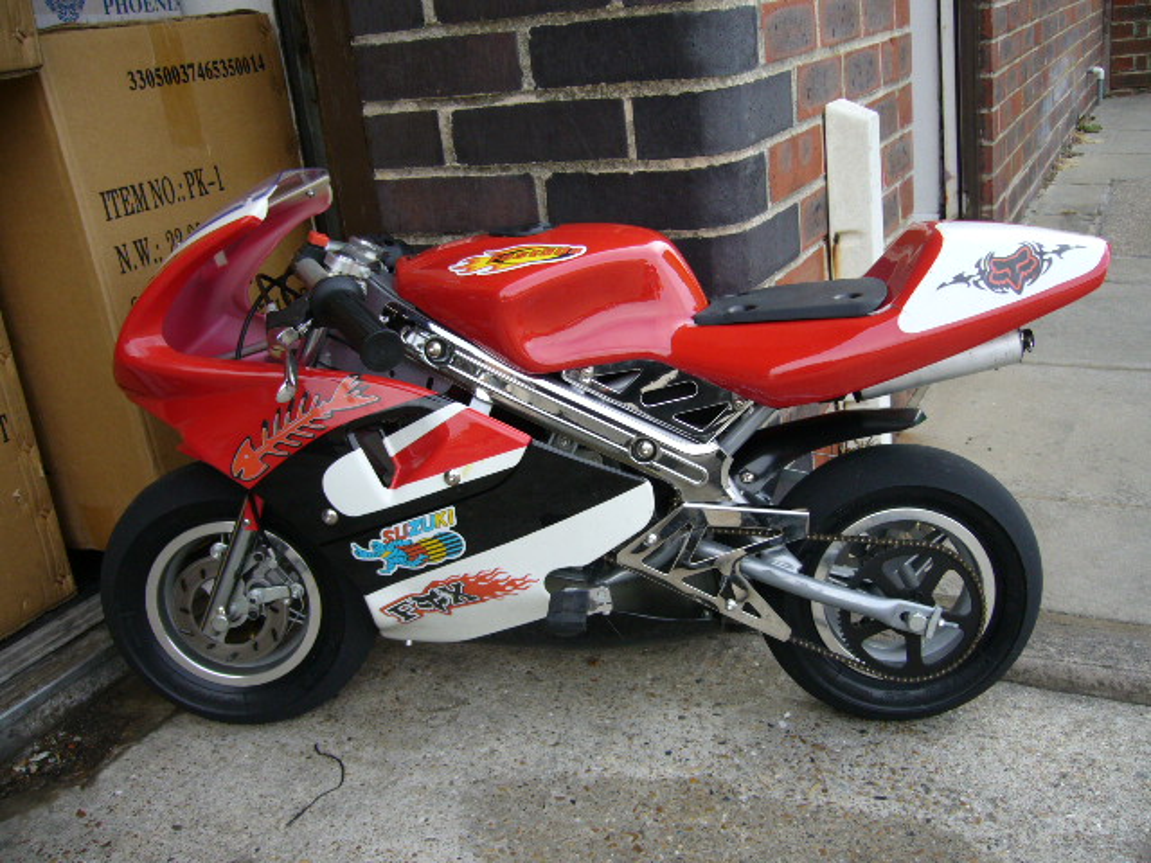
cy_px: 432
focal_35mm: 35
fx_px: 1164
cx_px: 576
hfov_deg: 52.6
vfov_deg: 40.7
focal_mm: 5.8
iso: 80
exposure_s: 1/250
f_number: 2.8
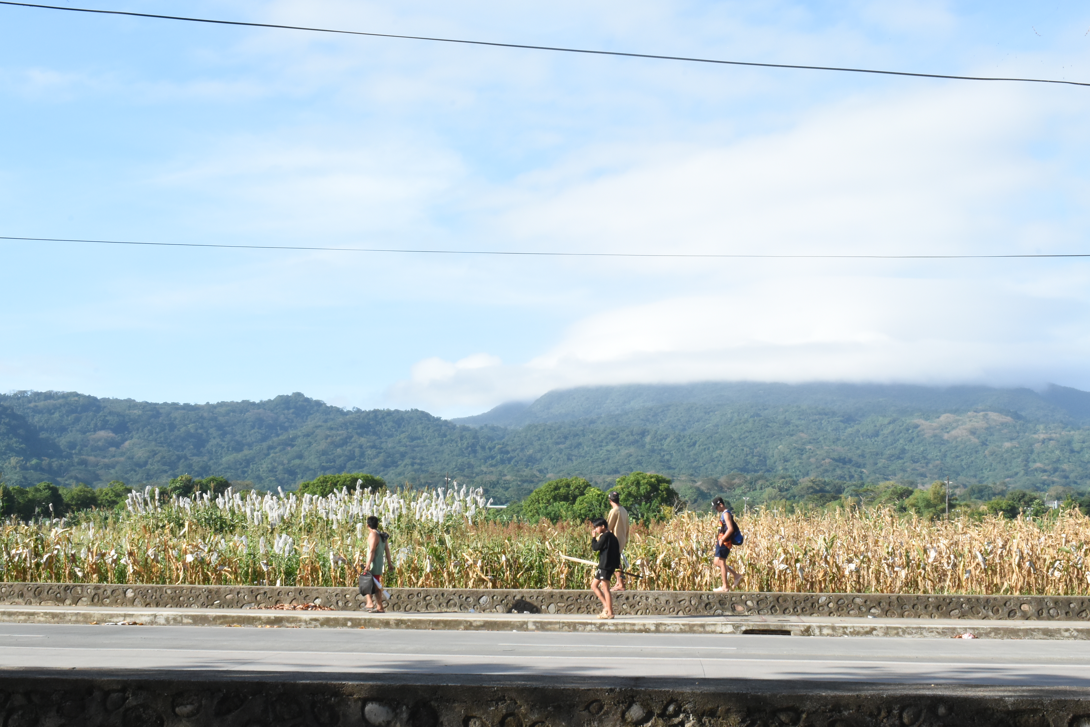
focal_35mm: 48
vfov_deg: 28.1
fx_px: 1454
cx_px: 545
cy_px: 364
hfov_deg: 41.1
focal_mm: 32
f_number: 29
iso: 1000
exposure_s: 1/160
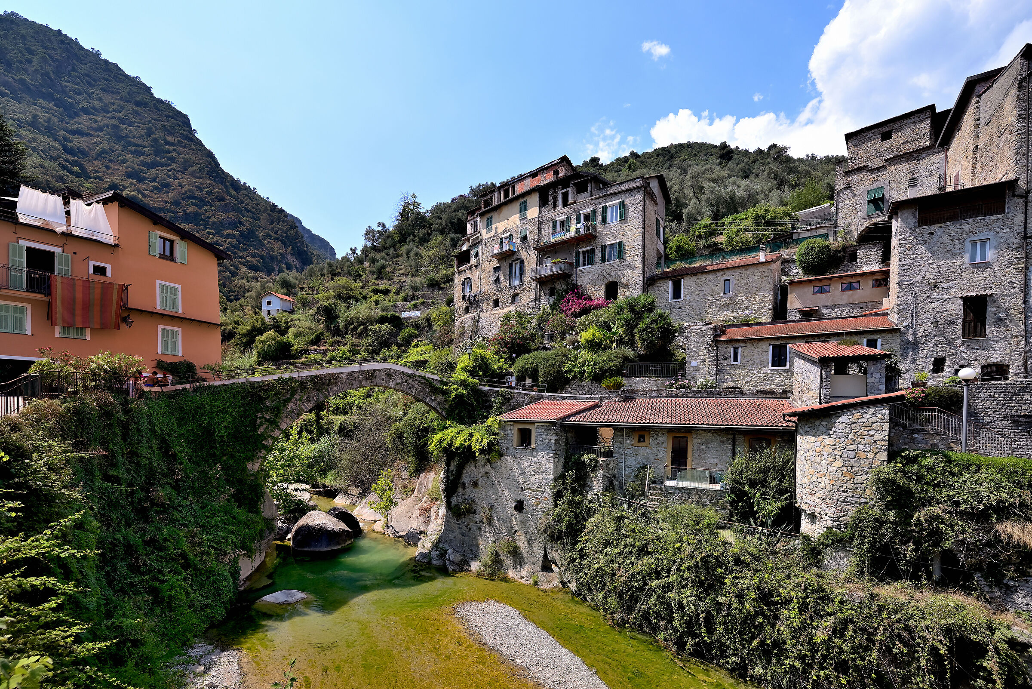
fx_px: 401
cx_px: 516
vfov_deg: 81.3
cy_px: 344
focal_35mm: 14
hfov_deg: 104.2
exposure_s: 1/250
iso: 160
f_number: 6.3
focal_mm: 14
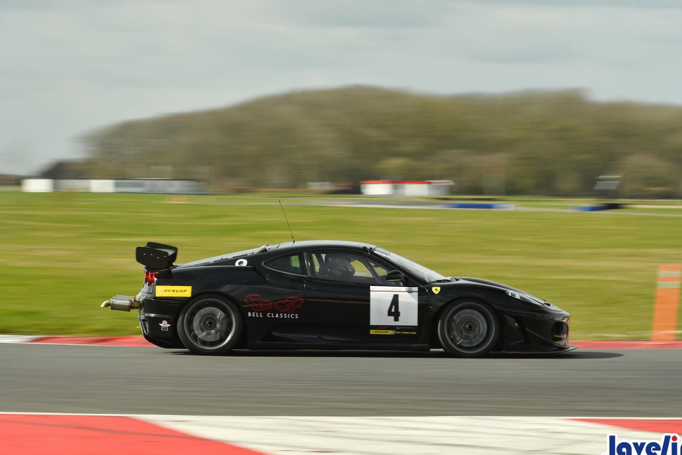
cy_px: 240
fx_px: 3372
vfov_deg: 7.7
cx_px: 338
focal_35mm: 178
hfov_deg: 11.5
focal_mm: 110
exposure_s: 1/60
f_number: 8
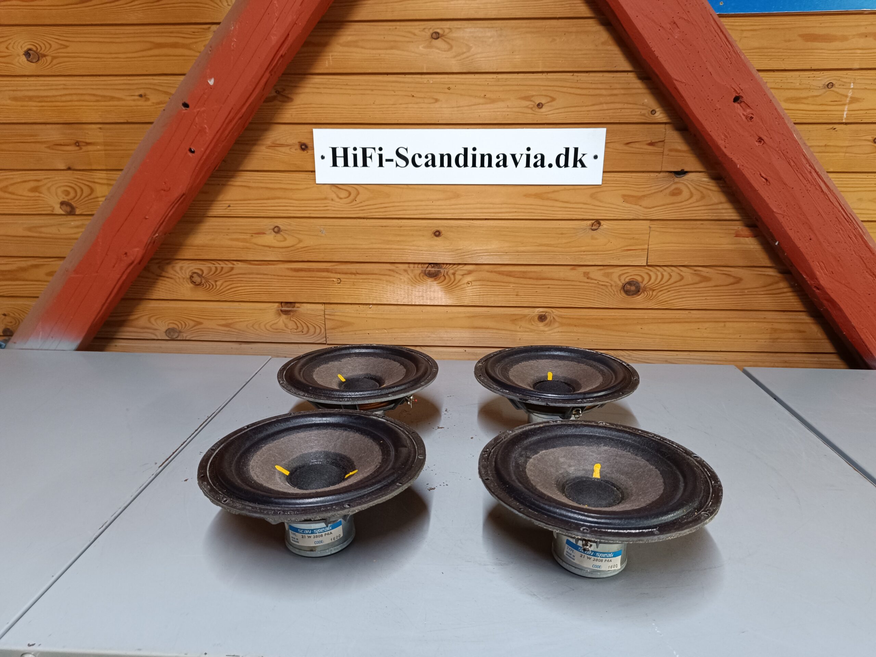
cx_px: 438
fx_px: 607
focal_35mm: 24
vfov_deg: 56.8
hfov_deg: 71.6
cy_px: 328
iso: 744
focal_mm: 5.59
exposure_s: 1/33.3
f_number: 1.88
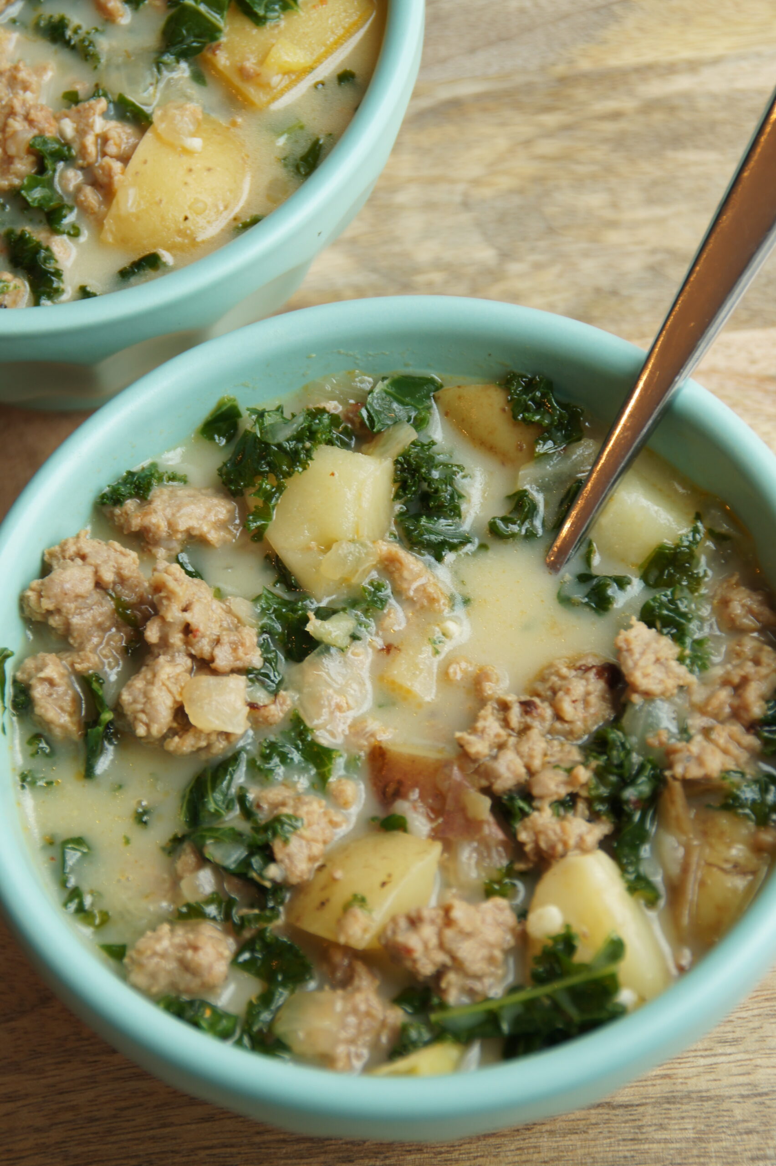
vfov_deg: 15.2
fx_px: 4369
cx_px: 388
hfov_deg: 10.1
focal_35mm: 135
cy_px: 583
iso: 100
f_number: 7.1
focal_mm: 90
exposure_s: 1/8
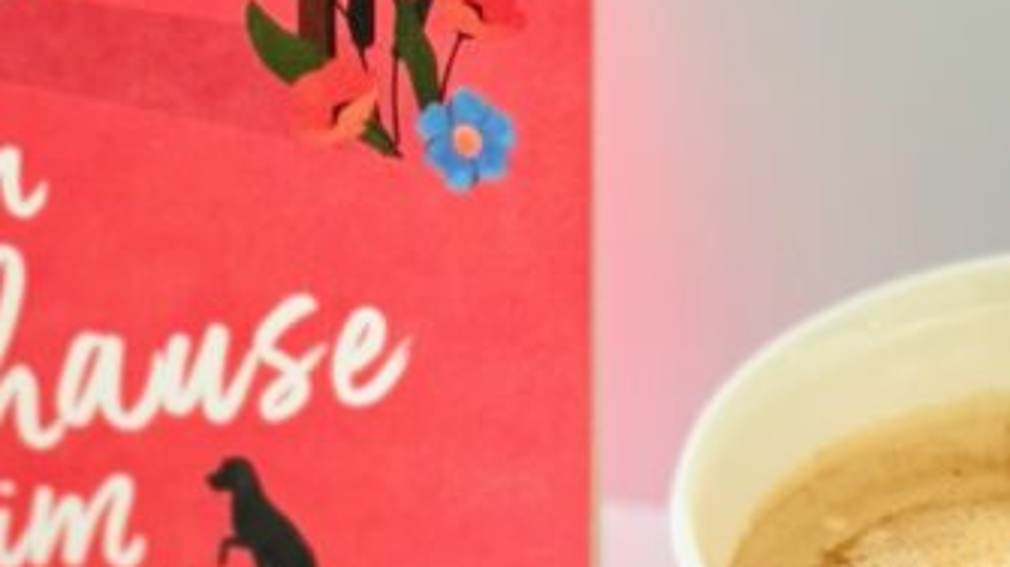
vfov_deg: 7.5
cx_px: 482
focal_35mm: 160
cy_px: 733
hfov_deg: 13.5
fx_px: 4283
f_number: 1.78
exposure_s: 1/60
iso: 125
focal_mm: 6.76
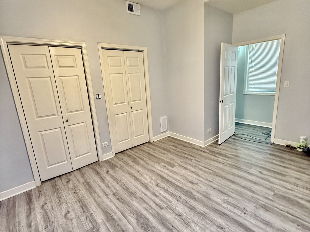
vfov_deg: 85.7
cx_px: 155
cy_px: 116
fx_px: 125
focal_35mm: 14
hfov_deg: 102.0
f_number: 2.2
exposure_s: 1/60
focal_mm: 2.22
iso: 640
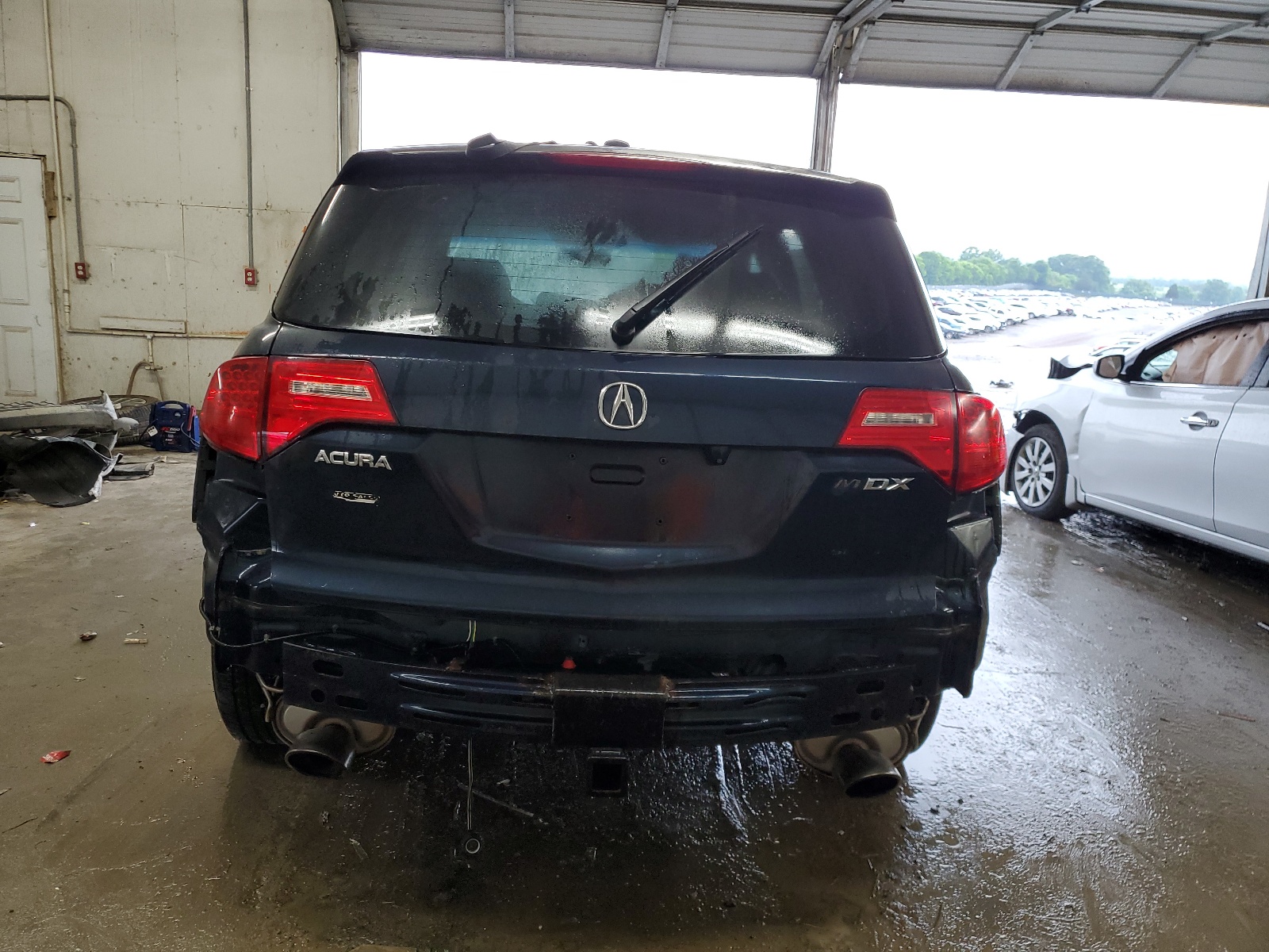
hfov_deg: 67.3
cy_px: 476
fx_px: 953
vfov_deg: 53.1
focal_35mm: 26
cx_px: 634
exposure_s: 1/60.2
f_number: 1.5
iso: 90
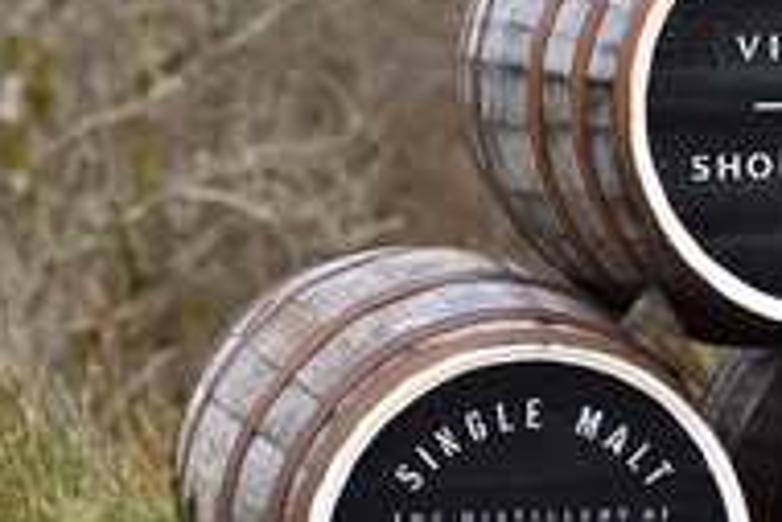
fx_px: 5761
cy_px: 349
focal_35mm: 265
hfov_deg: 7.7
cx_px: 716
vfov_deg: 5.2
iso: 200
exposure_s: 1/250
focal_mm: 120
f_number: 5.6
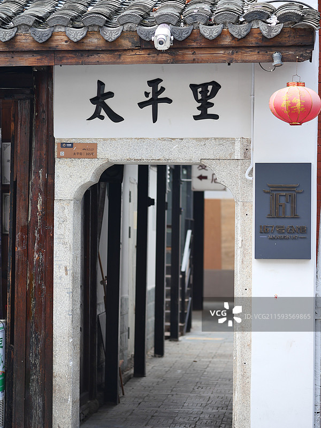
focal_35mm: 112
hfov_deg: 13.2
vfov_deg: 17.6
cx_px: 160
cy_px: 214
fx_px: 1385
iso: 100
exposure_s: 1/500
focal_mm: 56
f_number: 1.6
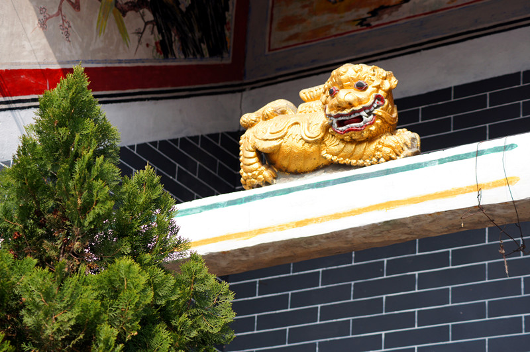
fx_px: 1654
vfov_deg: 12.1
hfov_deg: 18.2
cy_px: 176
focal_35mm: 112
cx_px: 265
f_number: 5.6
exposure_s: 1/320
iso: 100
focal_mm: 75
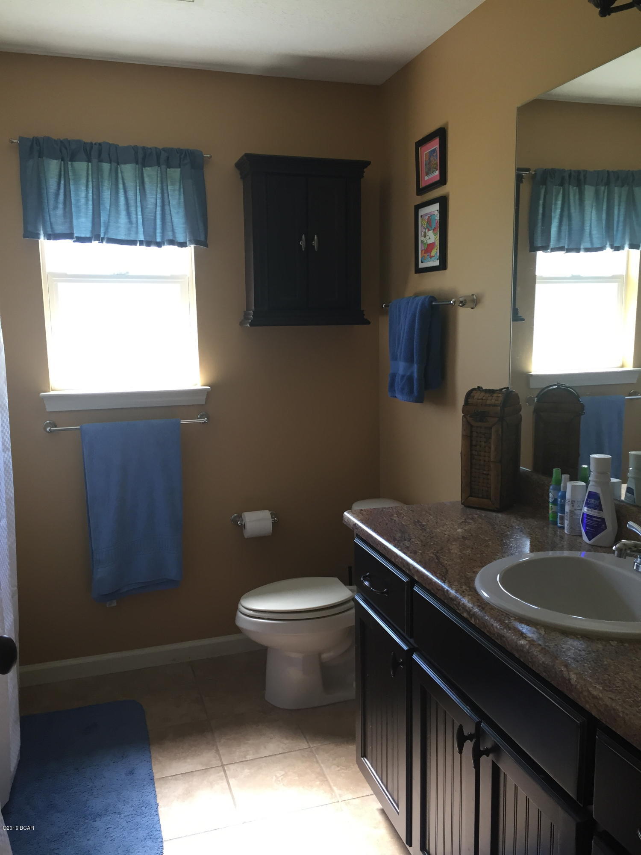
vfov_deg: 61.7
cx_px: 320
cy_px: 428
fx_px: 716
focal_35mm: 29
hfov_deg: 48.2
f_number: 2.2
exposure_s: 1/30
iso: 64
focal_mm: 4.15
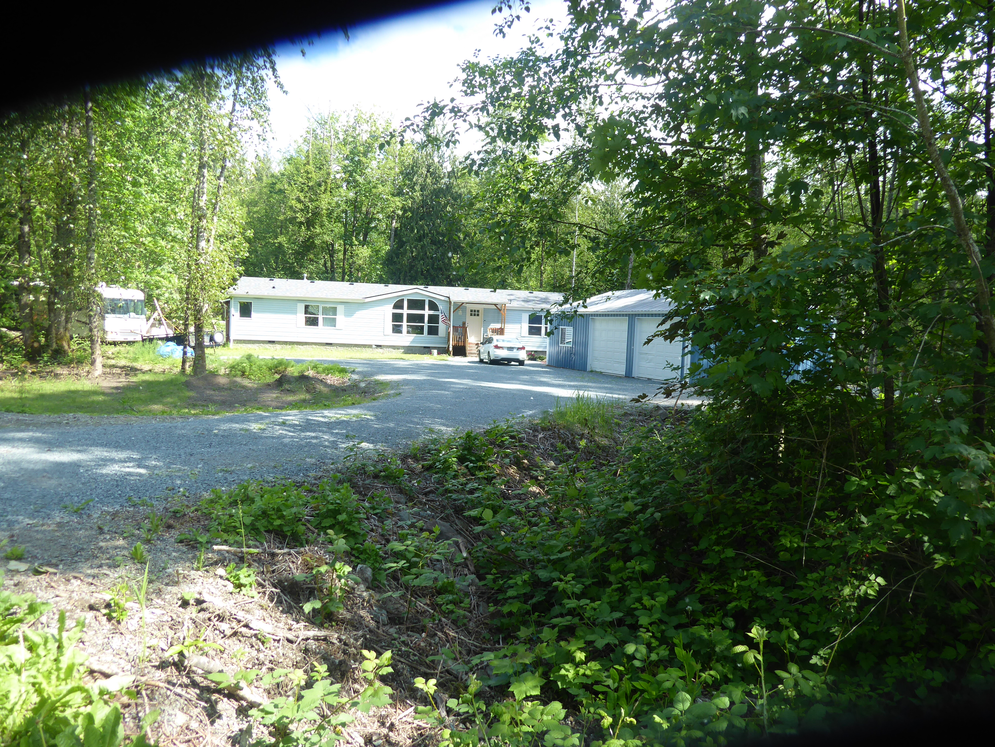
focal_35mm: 25
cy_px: 374
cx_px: 498
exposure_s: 1/160
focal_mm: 4.3
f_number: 3.3
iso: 80
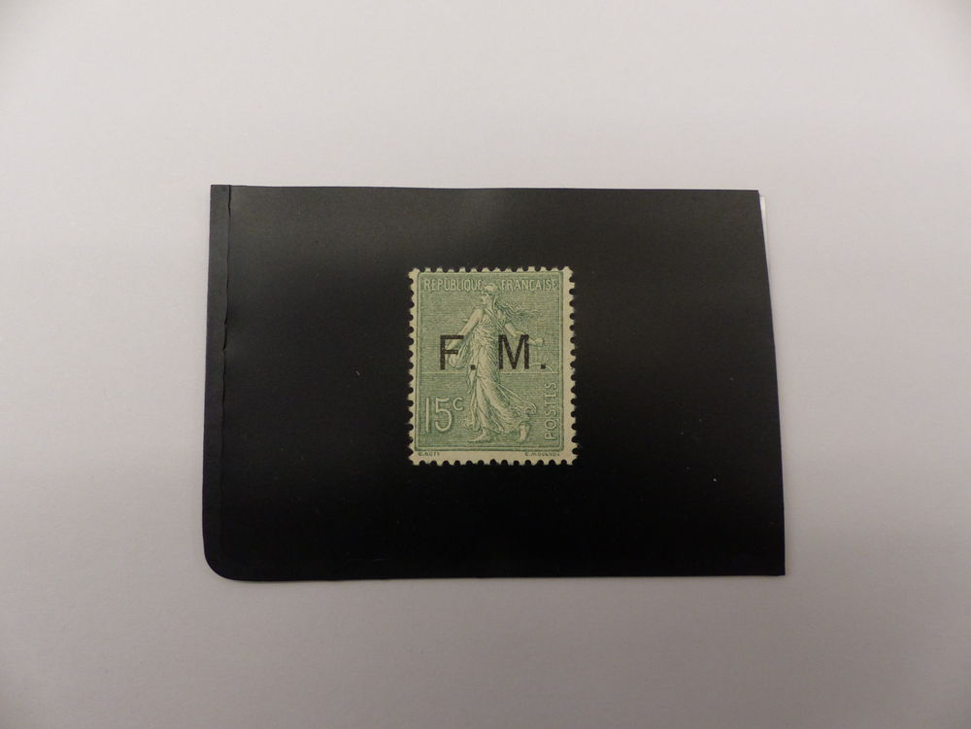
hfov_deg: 69.4
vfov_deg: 54.9
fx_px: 701
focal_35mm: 25
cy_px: 364
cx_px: 486
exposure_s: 1/60
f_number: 2.8
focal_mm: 4.5
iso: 250
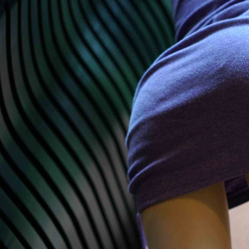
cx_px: 206
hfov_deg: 12.7
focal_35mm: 137
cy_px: 364
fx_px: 1115
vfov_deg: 12.2
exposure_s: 1/320
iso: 200
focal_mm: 50
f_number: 1.8
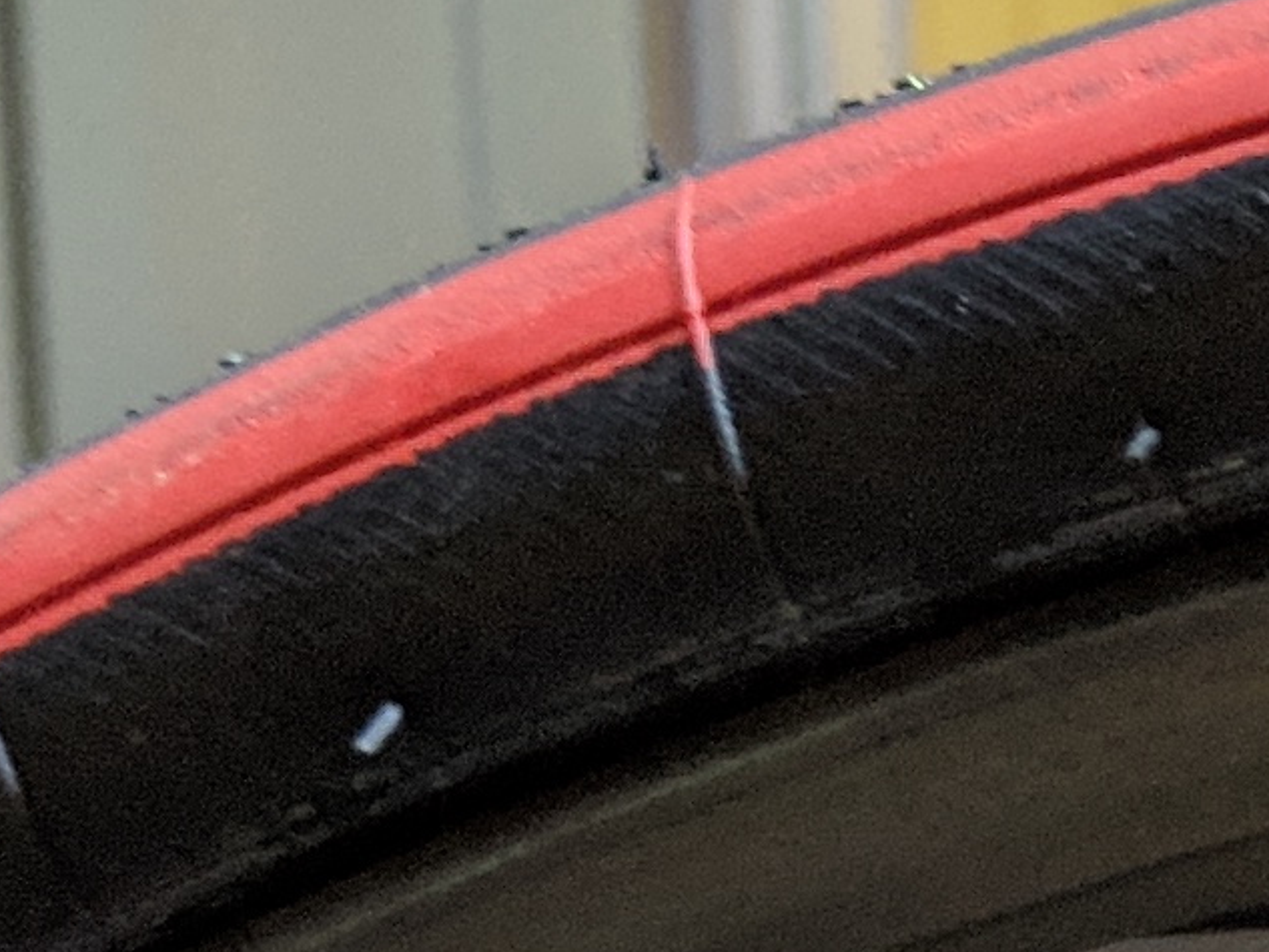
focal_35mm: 172
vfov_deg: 8.2
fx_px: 6307
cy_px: 2014
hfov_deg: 11.0
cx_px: 1963
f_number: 1.8
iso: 312
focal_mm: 4.44
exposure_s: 1/14.3
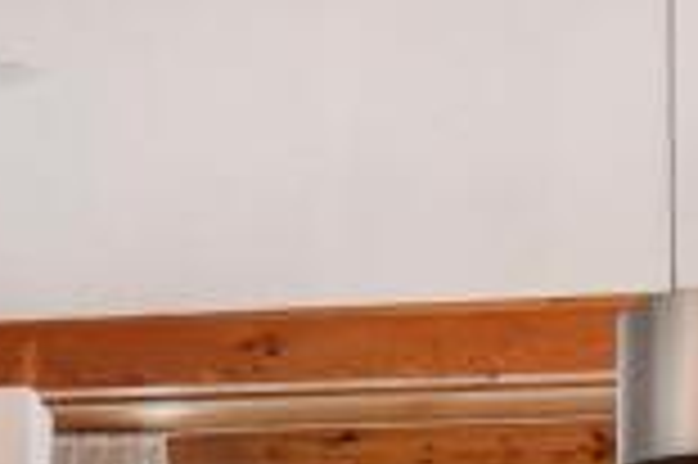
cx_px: 135
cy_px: 710
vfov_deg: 24.0
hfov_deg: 43.3
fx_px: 833
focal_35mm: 43
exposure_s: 1/5
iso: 640
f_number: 9
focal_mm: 14
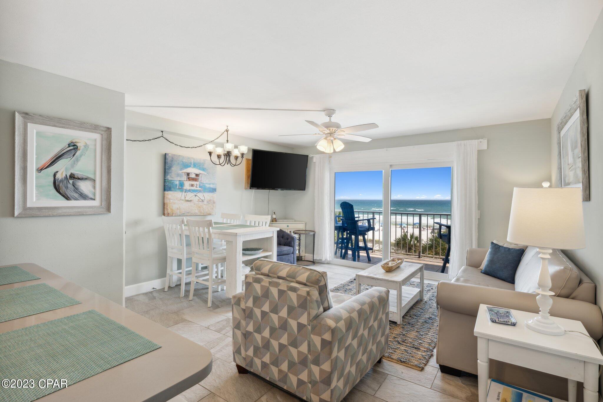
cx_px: 302
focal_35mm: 17
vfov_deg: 70.4
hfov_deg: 93.3
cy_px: 201
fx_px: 285
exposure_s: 1/20
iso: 200
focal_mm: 17
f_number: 9
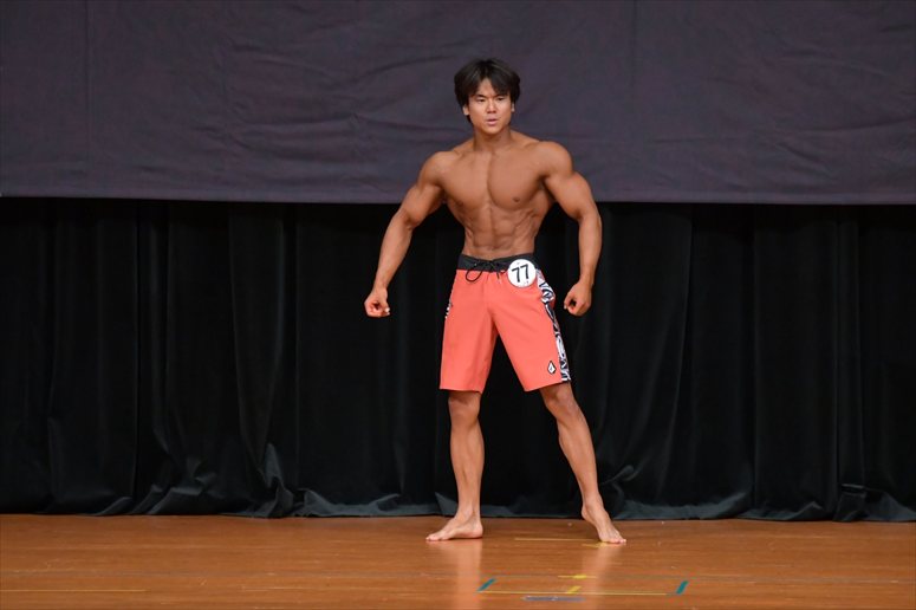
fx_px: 7630
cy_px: 305
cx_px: 458
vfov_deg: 4.6
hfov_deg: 6.9
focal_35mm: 300
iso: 5000
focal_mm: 200
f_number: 5.6
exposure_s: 1/400
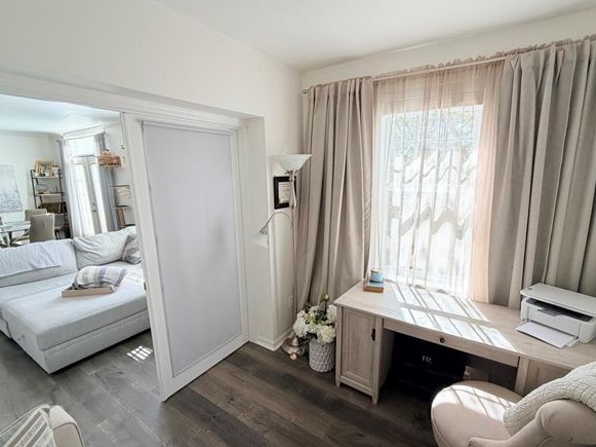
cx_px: 307
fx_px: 293
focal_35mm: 17
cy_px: 236
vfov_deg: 74.6
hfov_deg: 91.0
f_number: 2.2
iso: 80
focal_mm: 2.22
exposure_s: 1/121
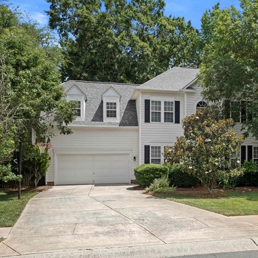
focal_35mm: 37
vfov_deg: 44.9
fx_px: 312
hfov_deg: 43.8
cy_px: 128
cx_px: 187
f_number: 9
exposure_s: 1/320
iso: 160
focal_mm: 24
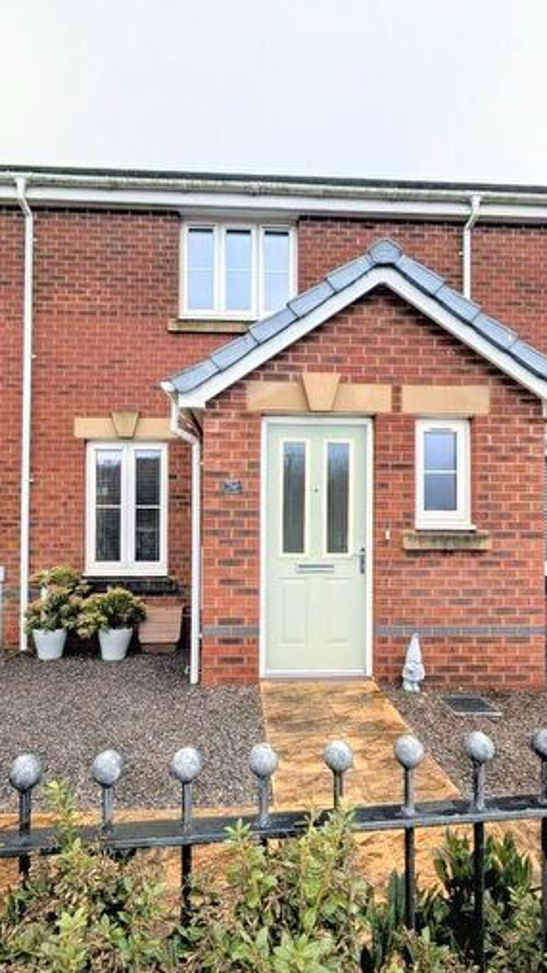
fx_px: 464
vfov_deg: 92.7
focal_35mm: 18
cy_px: 494
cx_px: 266
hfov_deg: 61.0
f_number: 1.7
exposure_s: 1/161
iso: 51
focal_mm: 2.02
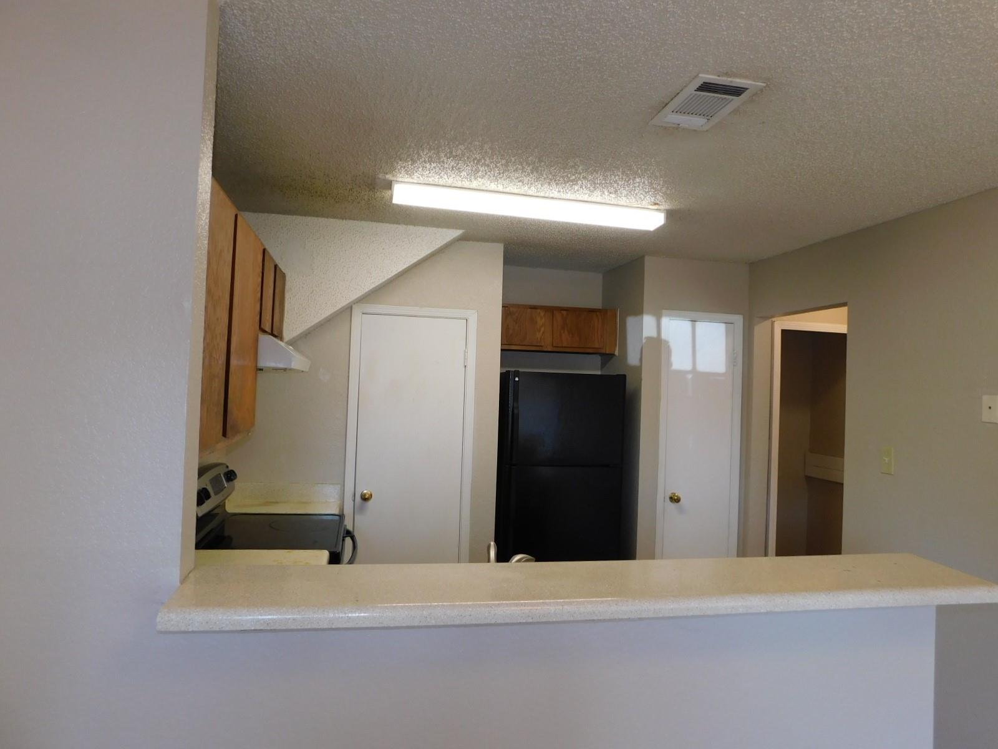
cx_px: 499
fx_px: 663
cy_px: 374
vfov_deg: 58.9
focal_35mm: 23
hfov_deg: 73.9
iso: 125
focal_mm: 4
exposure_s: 1/40
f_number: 3
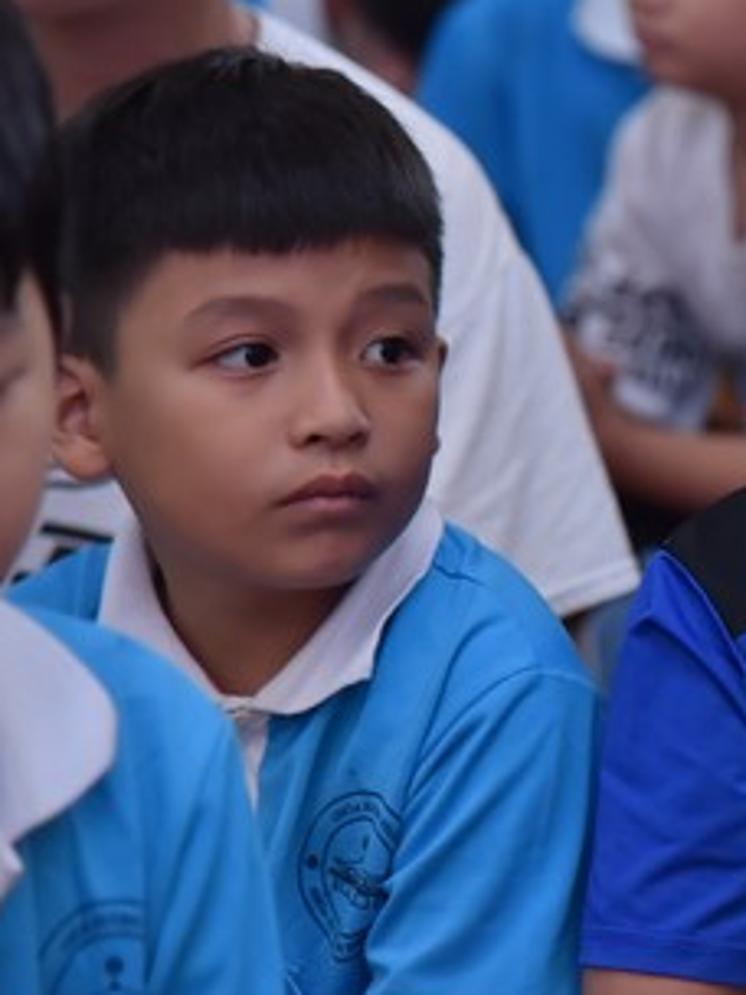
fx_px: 7097
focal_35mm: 247
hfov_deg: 6.0
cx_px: 1037
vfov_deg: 8.0
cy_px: 435
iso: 1600
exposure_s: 1/125
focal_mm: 120
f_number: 4
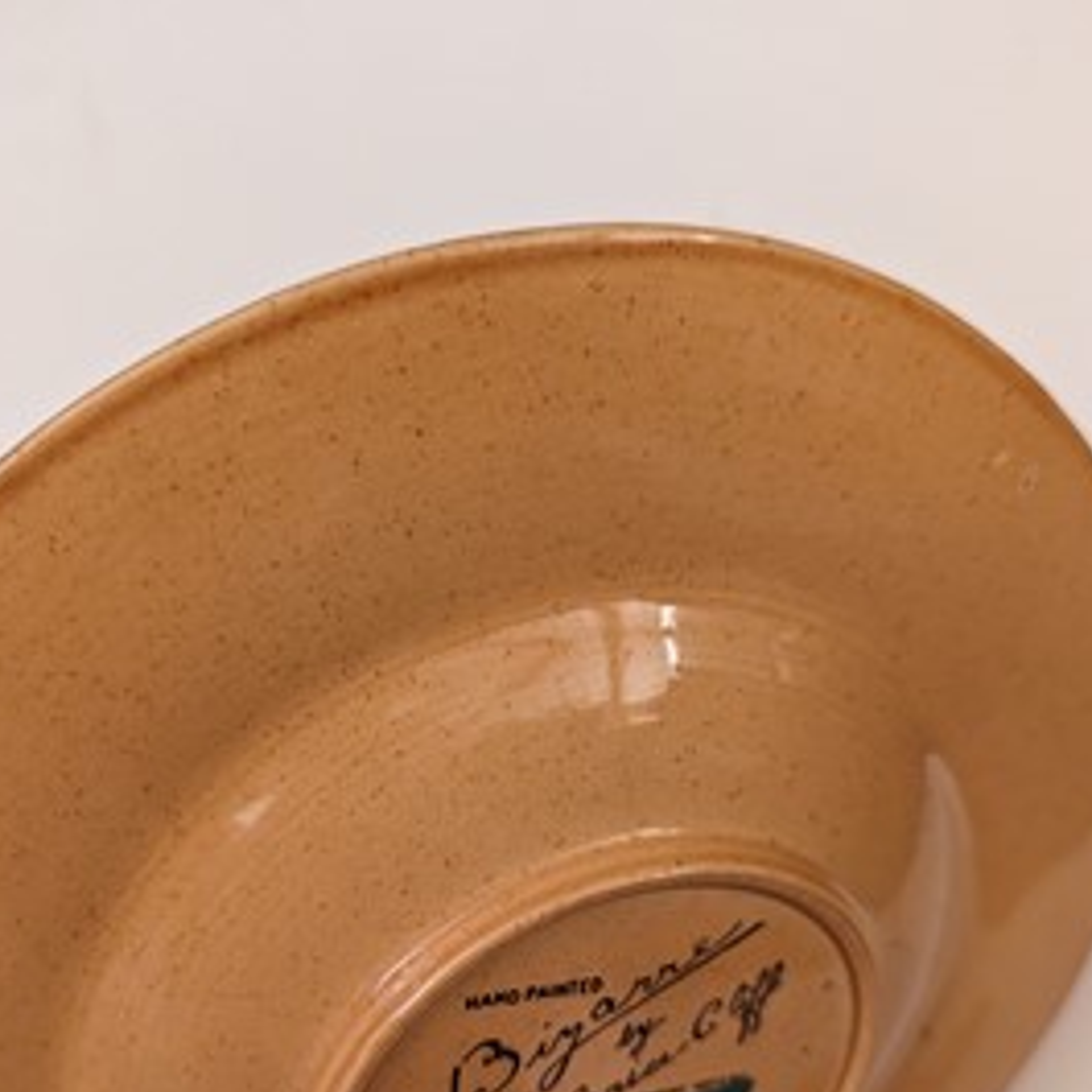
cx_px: 505
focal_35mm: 32
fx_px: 1142
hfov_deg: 51.1
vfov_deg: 49.9
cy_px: 754
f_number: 1.85
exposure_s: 1/100
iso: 894
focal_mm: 6.81
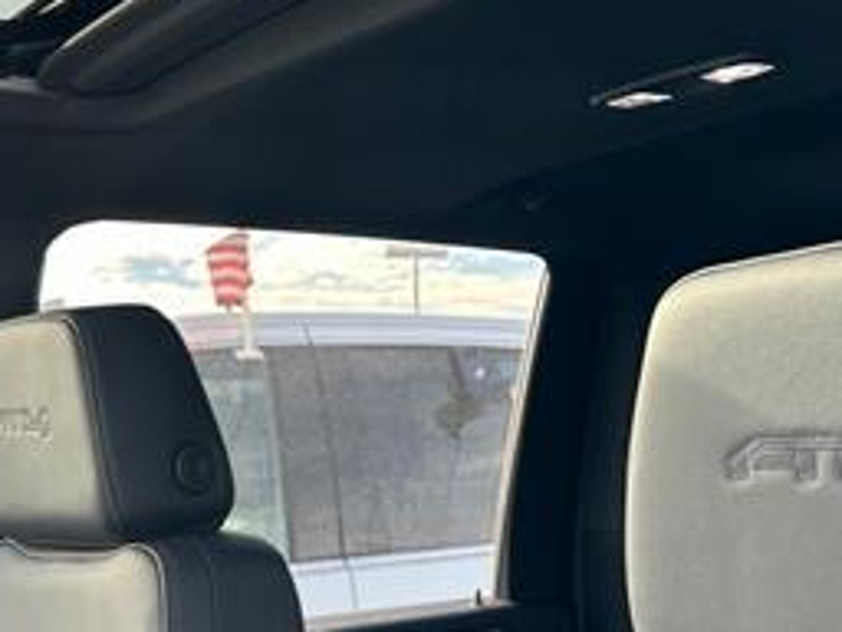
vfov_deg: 22.4
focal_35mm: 65
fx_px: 1581
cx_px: 447
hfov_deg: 29.8
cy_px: 188
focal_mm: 5.7
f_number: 1.5
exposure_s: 1/167
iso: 40
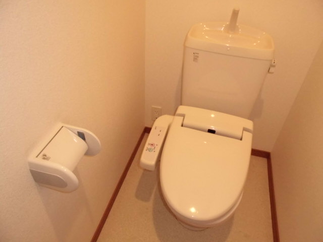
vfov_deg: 53.1
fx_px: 243
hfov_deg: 67.3
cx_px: 162
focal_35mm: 26
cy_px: 121
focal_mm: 4.6
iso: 400
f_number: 3.5
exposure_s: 1/50
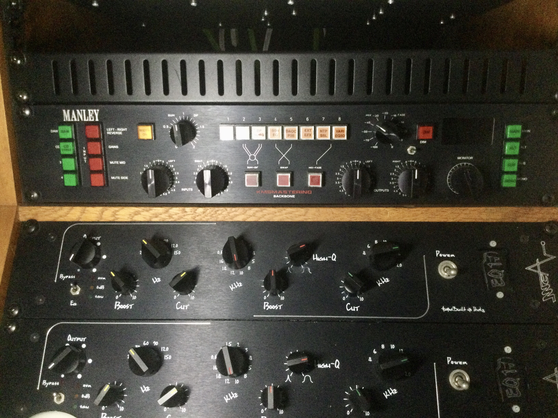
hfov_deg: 58.4
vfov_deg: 45.4
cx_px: 279
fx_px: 500
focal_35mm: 31
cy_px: 209
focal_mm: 3.3
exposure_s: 1/17
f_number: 2.4
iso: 200
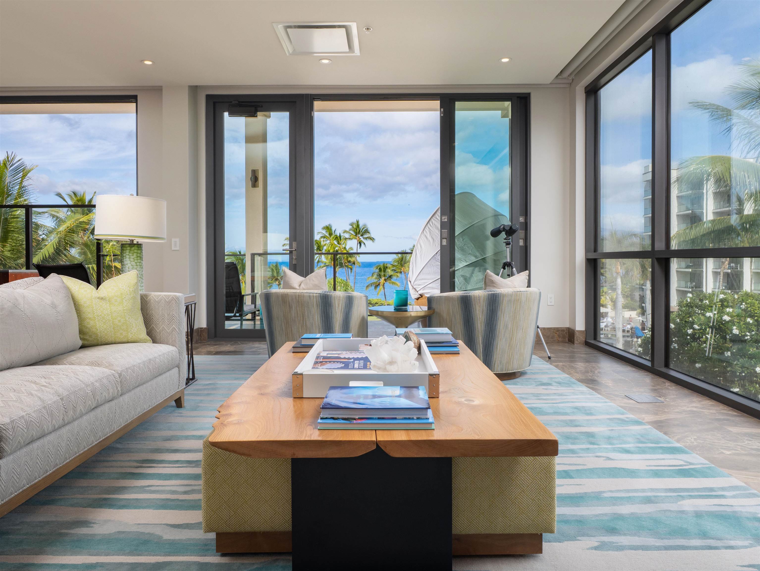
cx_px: 380
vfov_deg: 56.8
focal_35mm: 24
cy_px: 286
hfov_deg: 71.6
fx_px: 527
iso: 200
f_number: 8
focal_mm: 12
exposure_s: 1/250
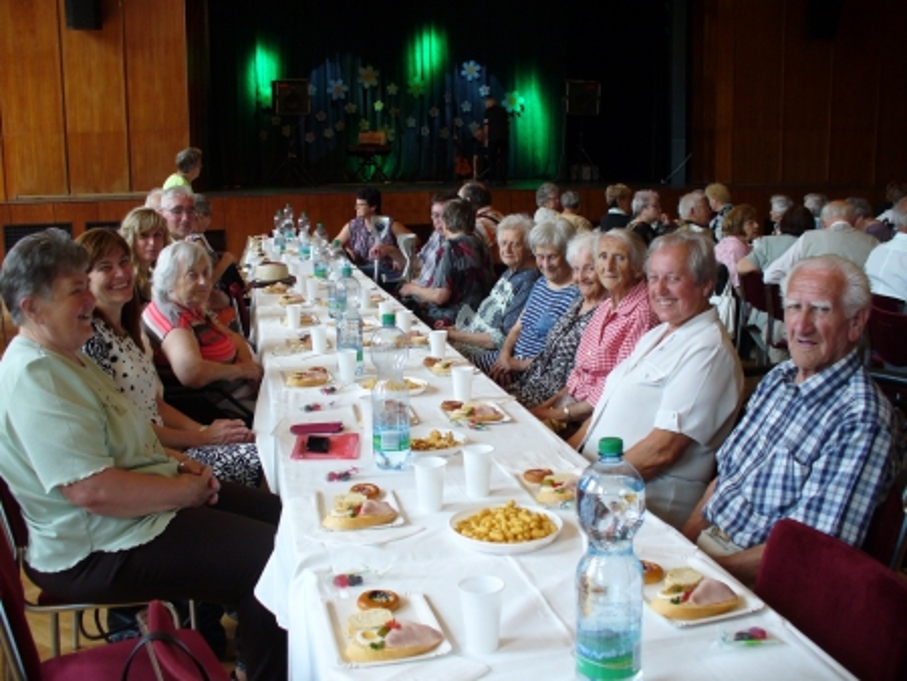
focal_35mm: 37
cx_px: 454
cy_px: 340
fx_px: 970
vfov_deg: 38.7
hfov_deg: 50.1
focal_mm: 6.1
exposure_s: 1/60
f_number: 2.8
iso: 100
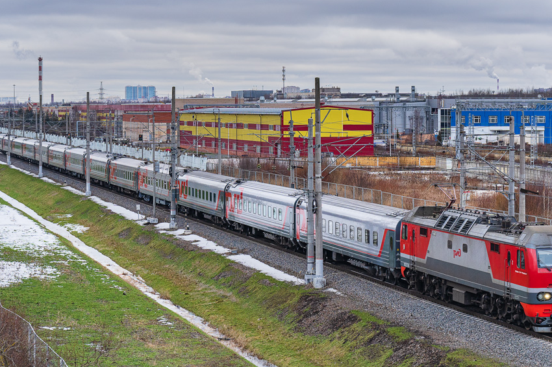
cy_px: 178
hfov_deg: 18.1
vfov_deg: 12.1
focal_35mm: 113
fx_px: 1731
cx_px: 250
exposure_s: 1/500
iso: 640
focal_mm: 75
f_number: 5.6
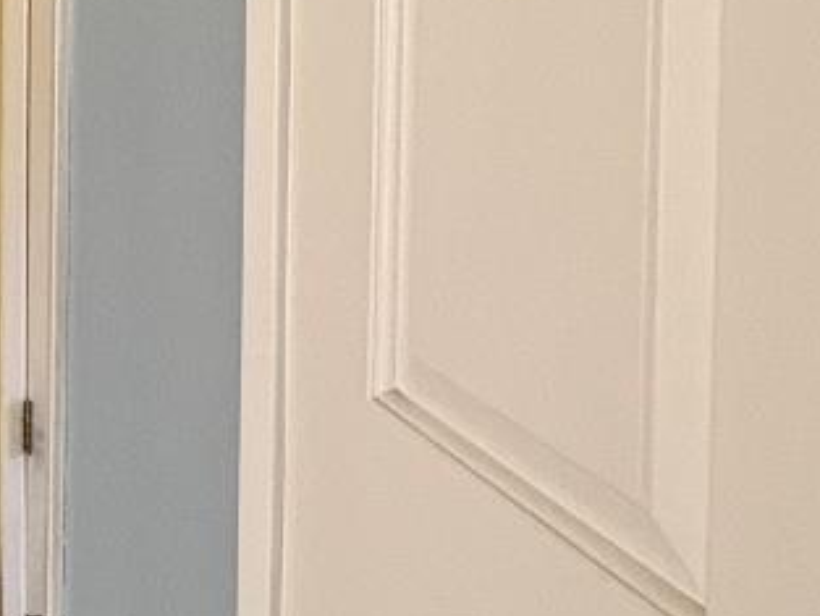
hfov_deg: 22.5
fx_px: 1588
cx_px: -477
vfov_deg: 20.6
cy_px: -117
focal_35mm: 67
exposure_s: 1/60
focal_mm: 2.22
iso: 320
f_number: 2.2
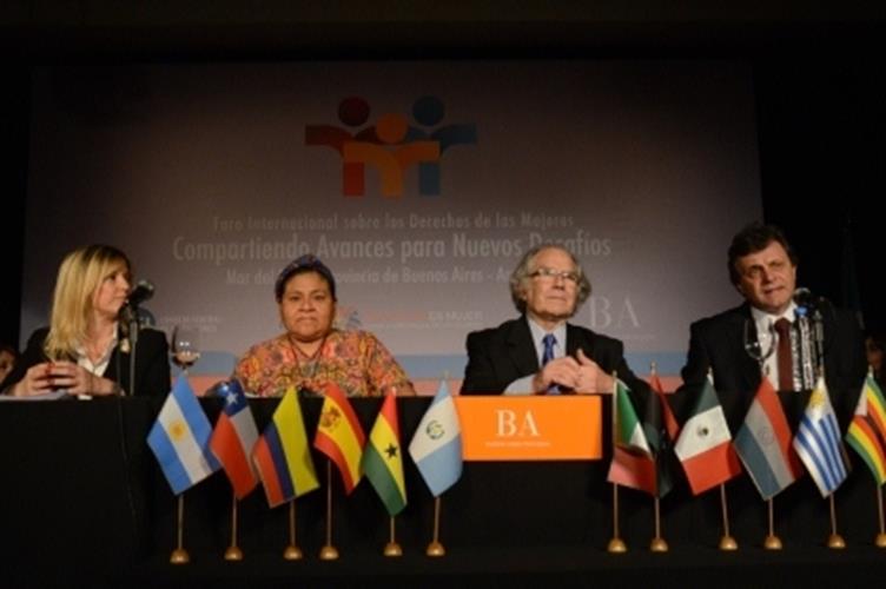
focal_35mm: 36
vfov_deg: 36.8
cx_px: 443
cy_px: 294
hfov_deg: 53.2
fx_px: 885
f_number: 5.6
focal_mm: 24
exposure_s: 1/320
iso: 2000
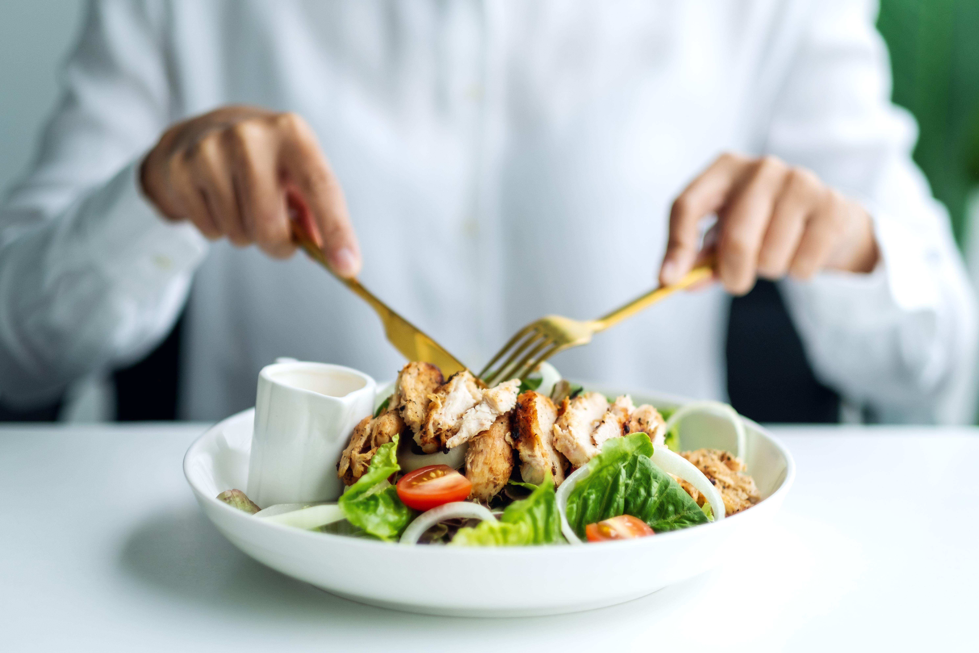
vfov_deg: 16.3
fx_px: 2284
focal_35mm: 84
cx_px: 490
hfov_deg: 24.2
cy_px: 326
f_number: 1.2
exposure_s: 1/6000
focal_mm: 56
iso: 200
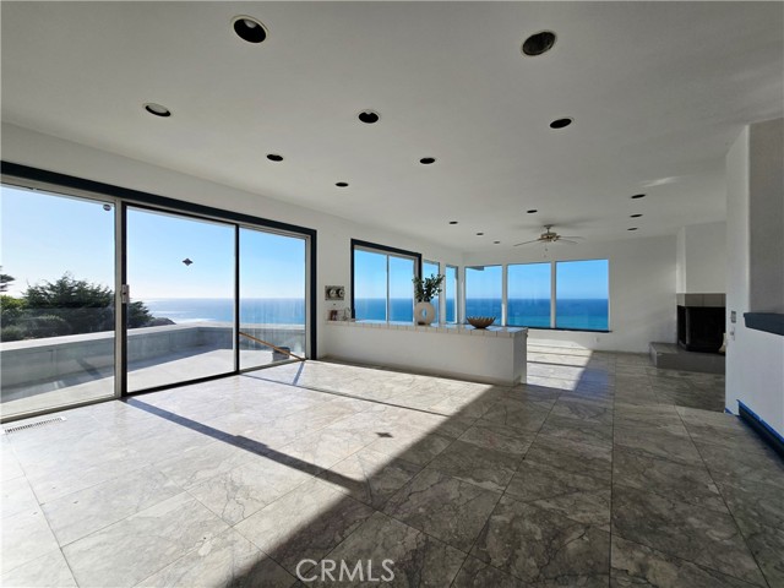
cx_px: 392
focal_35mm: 13
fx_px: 294
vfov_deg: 89.9
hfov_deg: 106.2
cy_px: 294
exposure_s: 1/3333
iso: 50
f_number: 2.2
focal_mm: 2.2
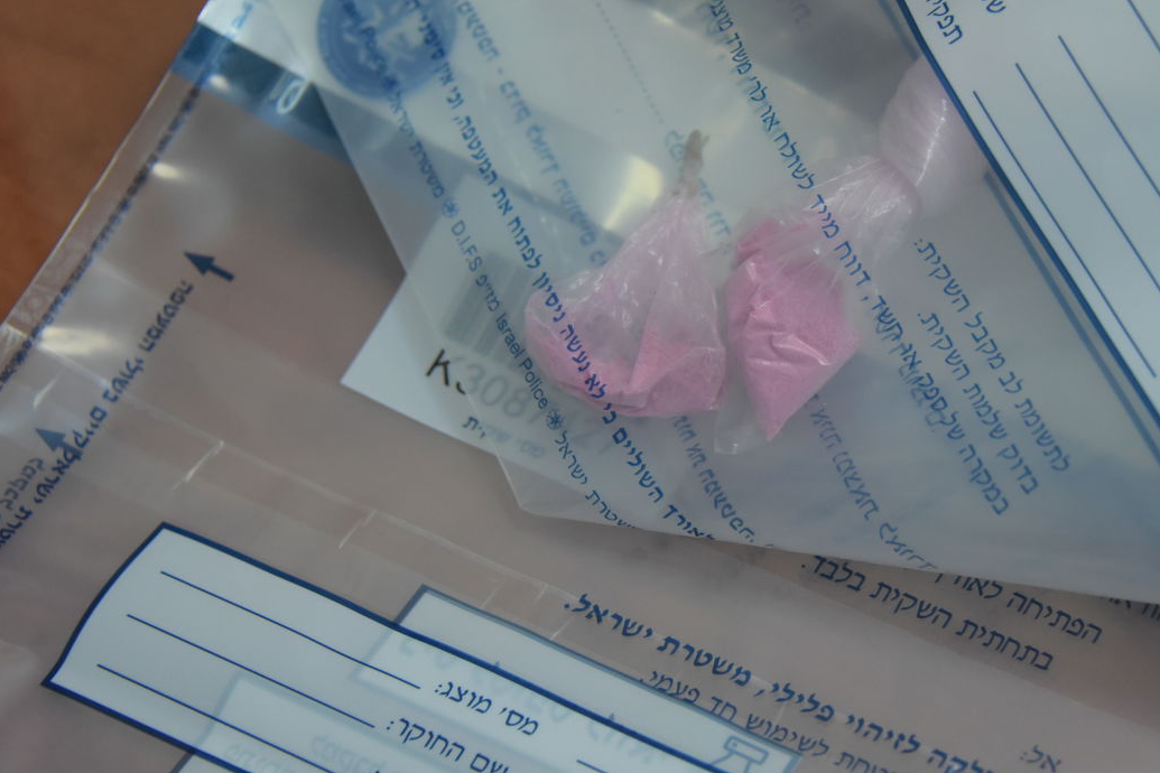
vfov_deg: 11.9
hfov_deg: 17.8
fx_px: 3705
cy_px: 325
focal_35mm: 115
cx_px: 751
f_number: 5.6
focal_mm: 85
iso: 3200
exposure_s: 1/500
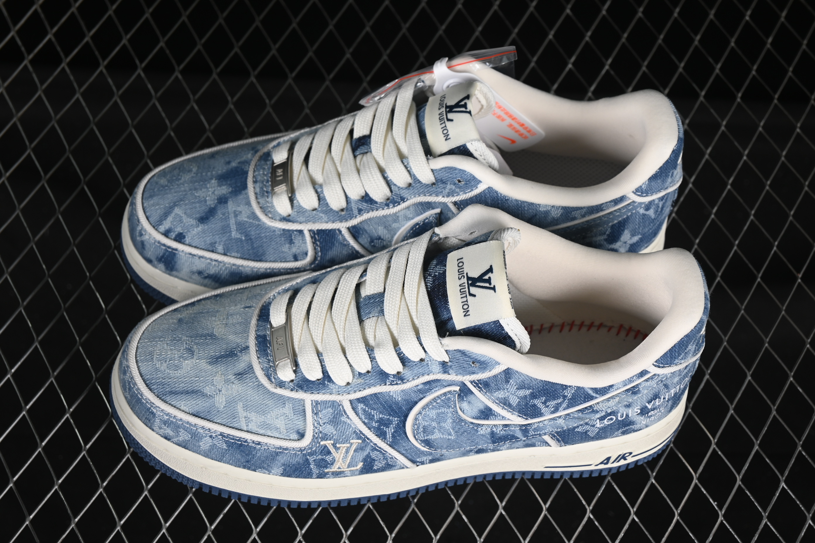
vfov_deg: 18.2
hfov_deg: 27.0
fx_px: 1698
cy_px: 272
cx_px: 408
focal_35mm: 75
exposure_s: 1/80
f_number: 7.1
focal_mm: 50
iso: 160
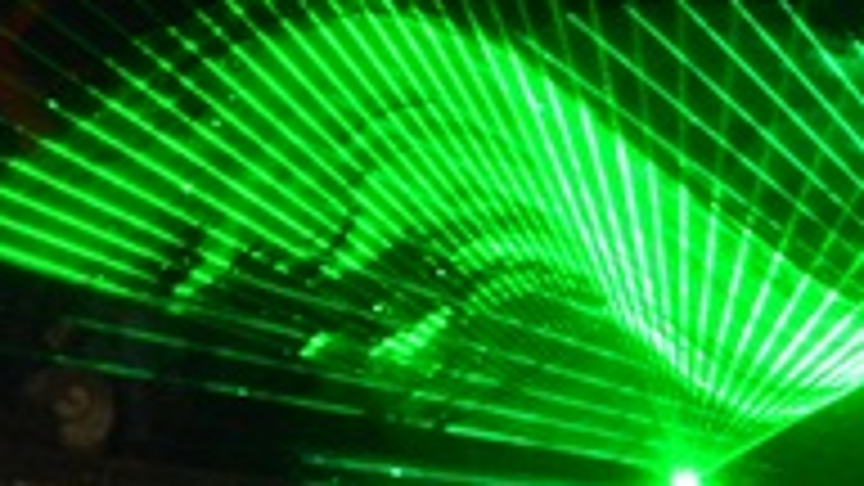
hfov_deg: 5.3
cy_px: 1073
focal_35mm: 403
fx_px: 9233
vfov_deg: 3.0
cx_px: 1408
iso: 3200
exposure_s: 1/30
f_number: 9
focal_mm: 82
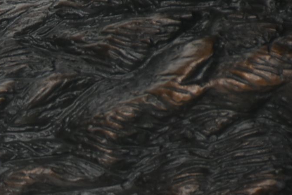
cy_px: 307
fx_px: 7556
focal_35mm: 931
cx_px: -148
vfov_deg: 1.5
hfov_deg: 2.2
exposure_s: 1/100
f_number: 7.1
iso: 200
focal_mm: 140
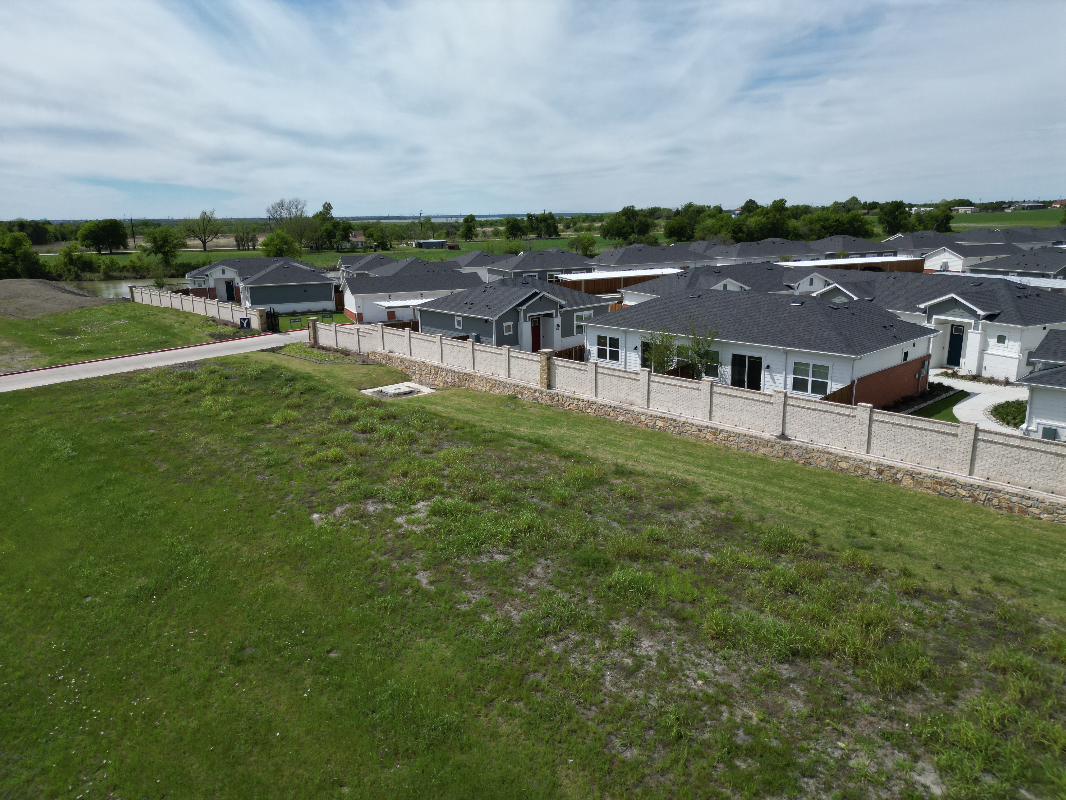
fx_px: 739
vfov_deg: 56.8
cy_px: 400
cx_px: 533
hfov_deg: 71.6
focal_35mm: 24
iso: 110
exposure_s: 1/4000
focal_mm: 6.72
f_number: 1.7
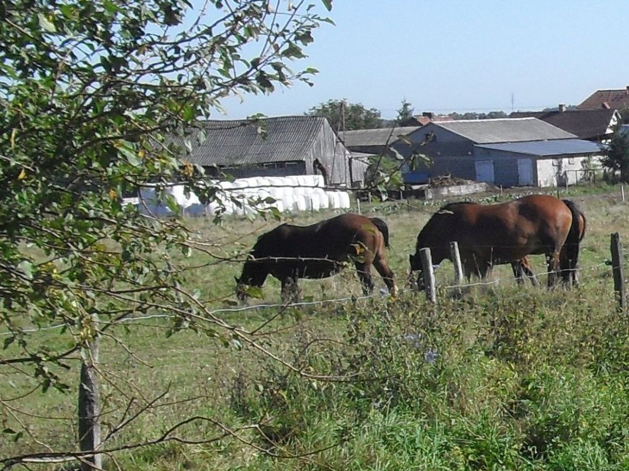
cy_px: 236
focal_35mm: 35
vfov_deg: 40.7
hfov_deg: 52.6
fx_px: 636
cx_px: 314
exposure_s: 1/180
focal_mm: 6.3
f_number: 8.4
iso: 100
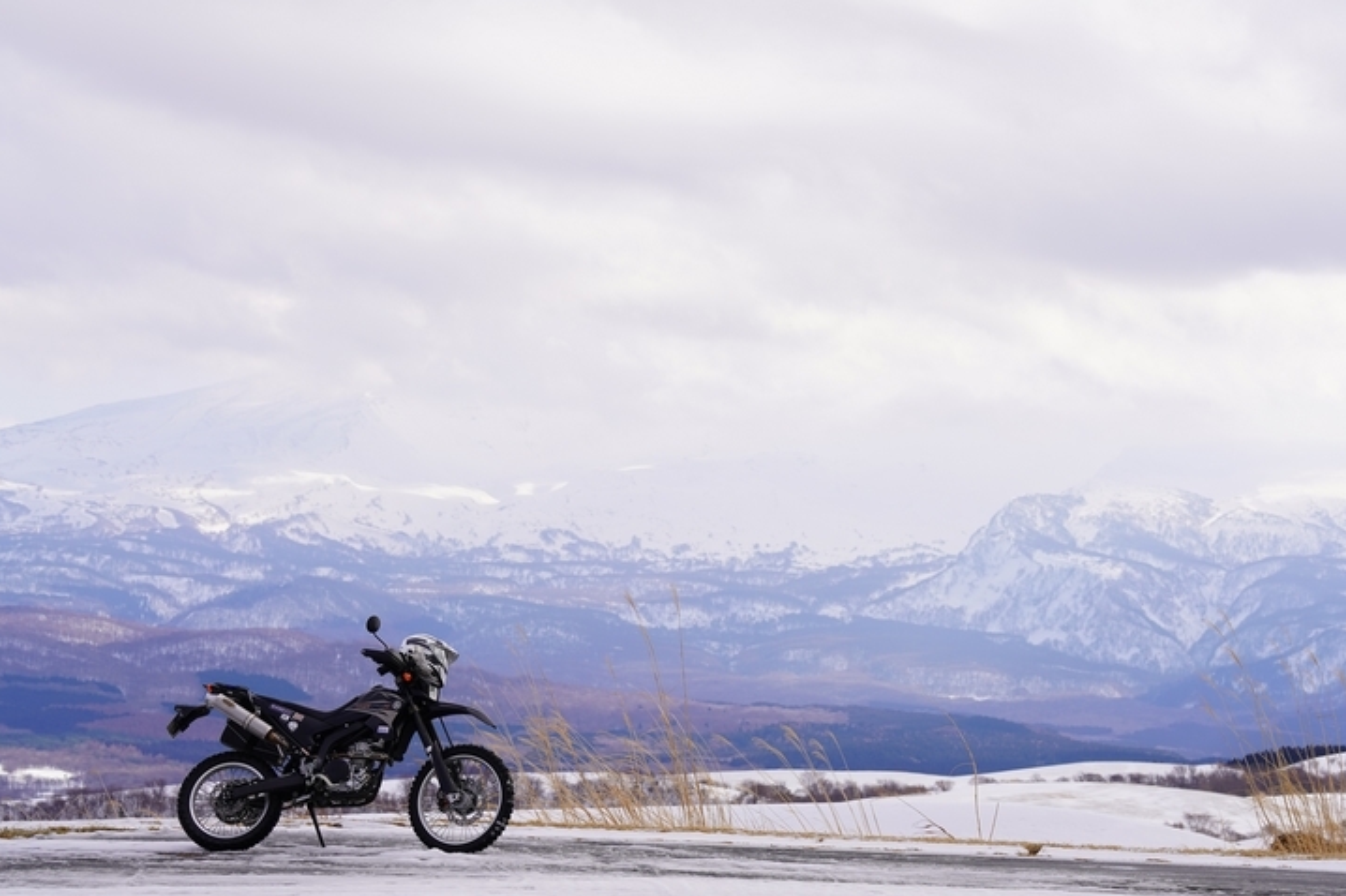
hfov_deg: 21.0
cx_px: 740
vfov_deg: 14.1
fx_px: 3625
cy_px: 490
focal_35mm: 97
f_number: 8
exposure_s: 1/200
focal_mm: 87
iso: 100
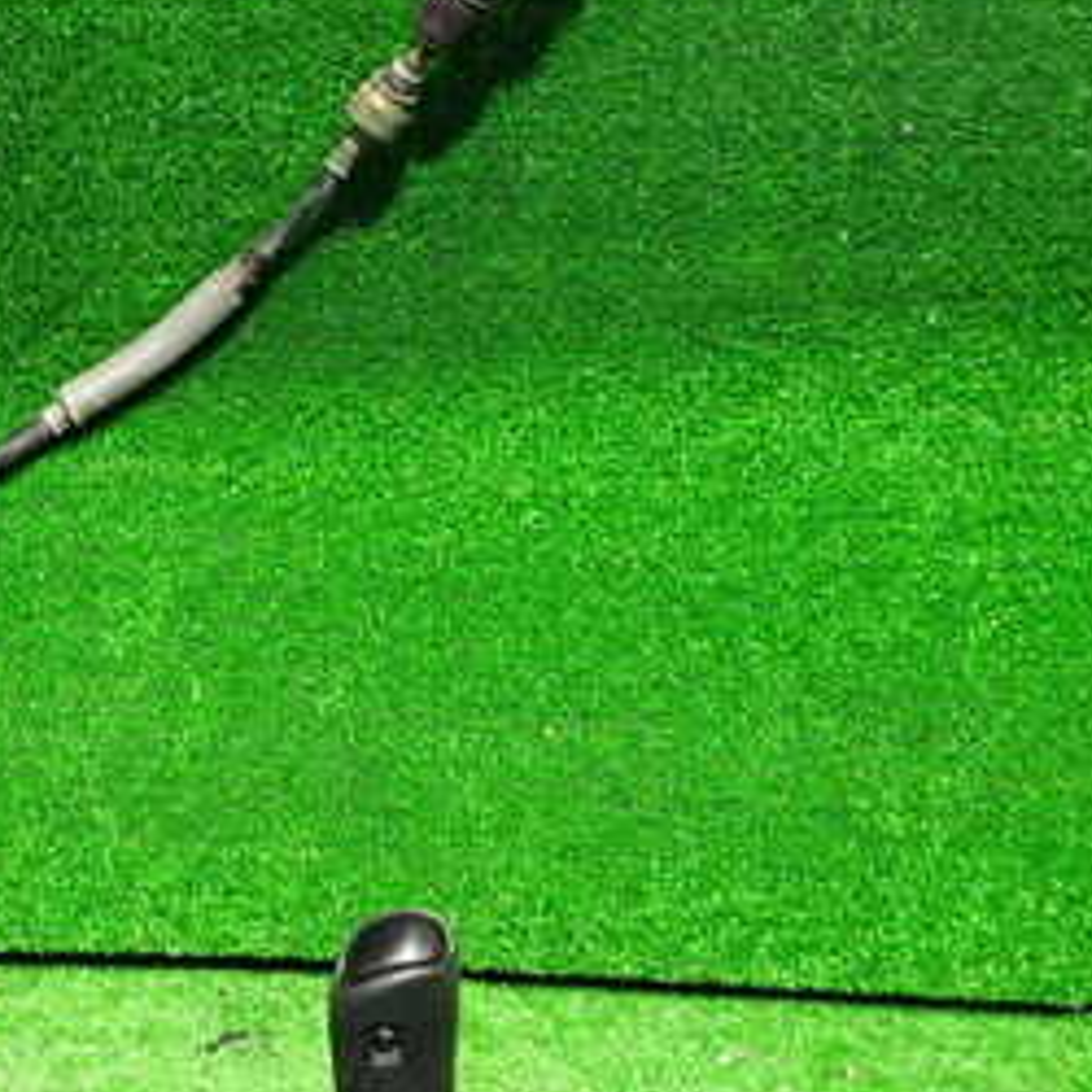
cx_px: 201
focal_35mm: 53
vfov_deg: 32.0
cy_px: 712
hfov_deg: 31.3
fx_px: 1892
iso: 800
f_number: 2
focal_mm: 4.5
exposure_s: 1/30
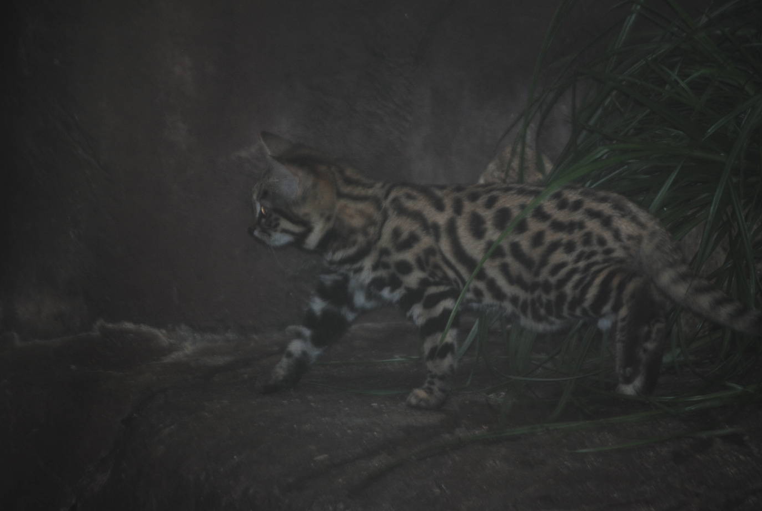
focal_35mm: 280
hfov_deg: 7.3
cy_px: 226
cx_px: 382
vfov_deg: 4.9
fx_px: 5934
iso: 200
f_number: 5.3
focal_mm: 160
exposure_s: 1/60
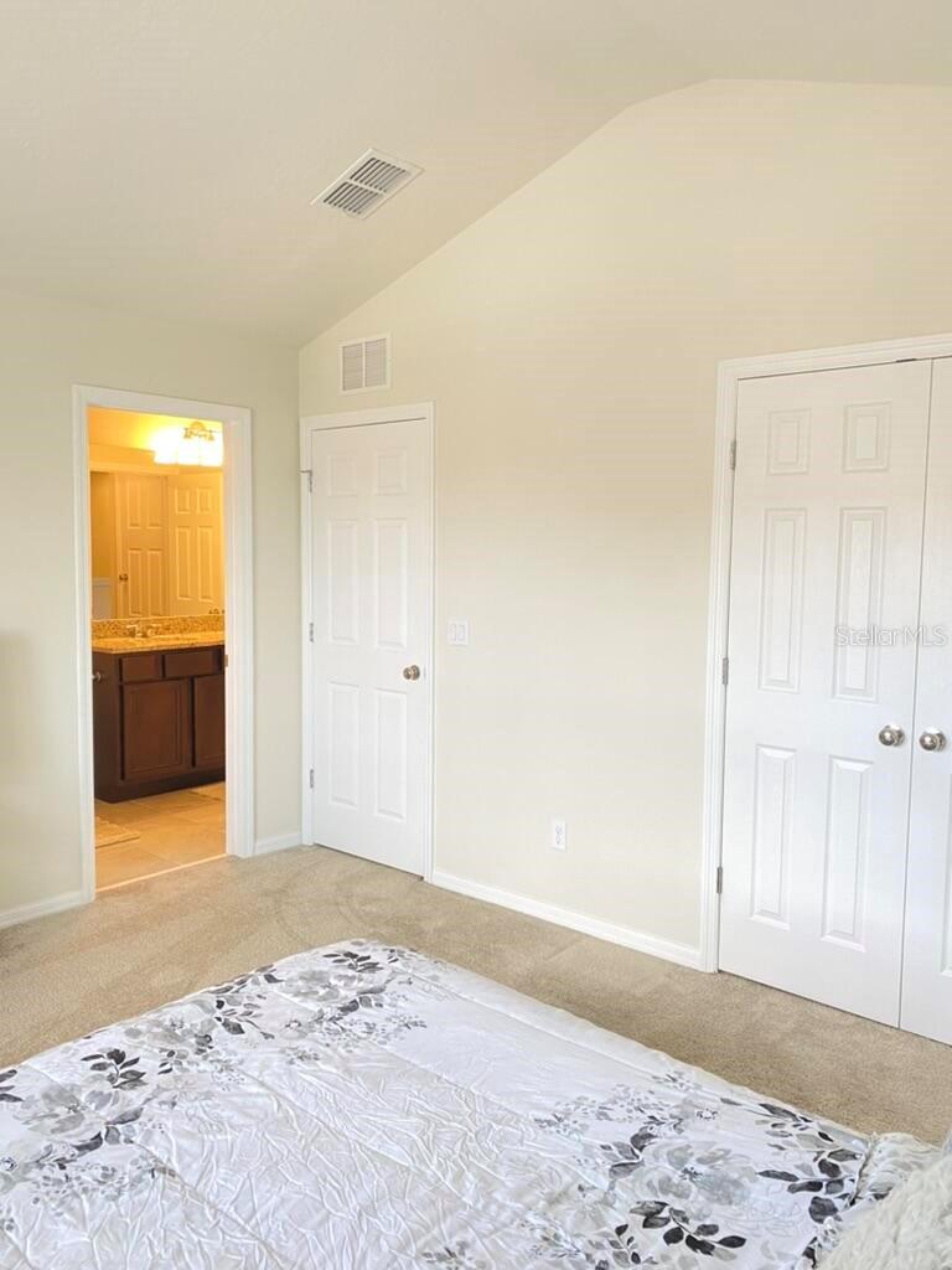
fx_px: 953
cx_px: 476
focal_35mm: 26
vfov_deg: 67.3
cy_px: 635
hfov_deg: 53.1
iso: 250
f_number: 1.8
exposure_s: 1/60
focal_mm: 4.25
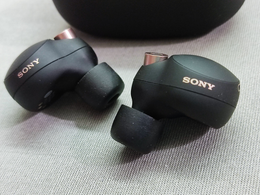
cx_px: 130
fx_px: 383
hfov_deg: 37.5
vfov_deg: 28.6
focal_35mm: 51
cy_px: 98
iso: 902
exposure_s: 1/33
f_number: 1.79
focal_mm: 4.71
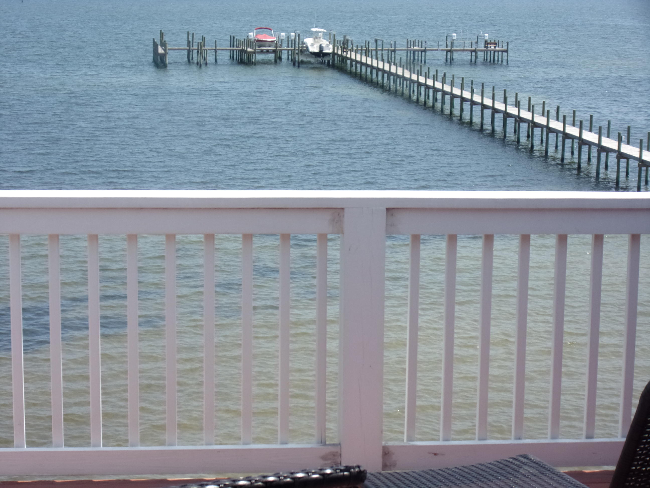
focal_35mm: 76
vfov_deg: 19.4
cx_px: 325
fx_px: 1427
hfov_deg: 25.7
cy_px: 244
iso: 80
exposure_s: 1/200
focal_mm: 13.6
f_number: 4.7
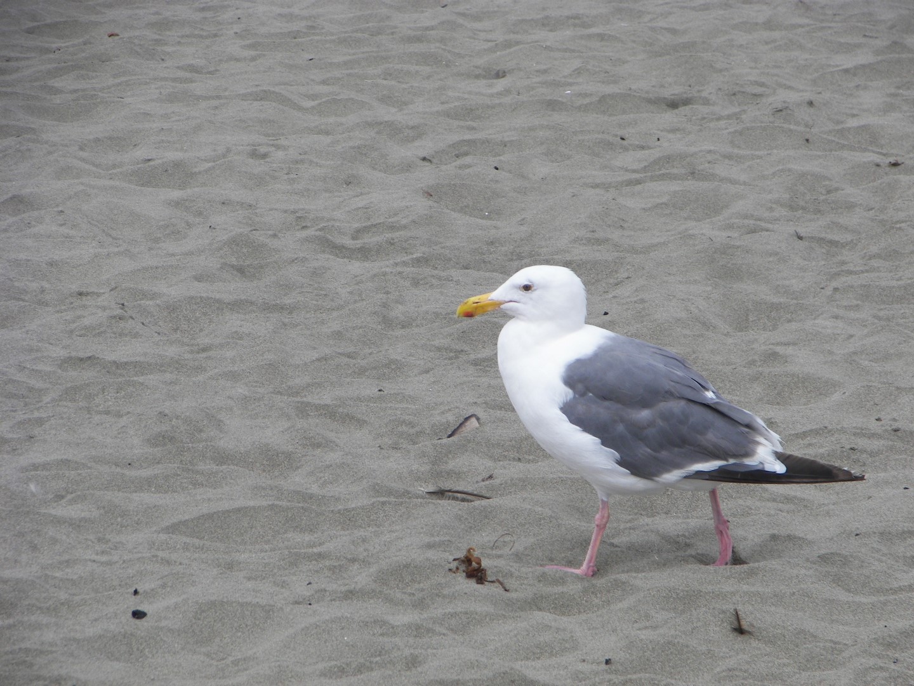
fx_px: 7393
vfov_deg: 5.3
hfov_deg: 7.1
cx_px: 457
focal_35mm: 280
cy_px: 343
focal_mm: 46.4
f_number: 5
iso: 64
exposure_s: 1/640
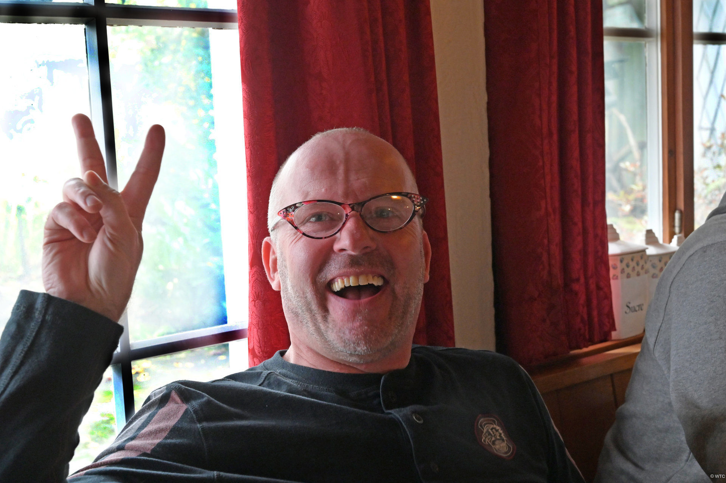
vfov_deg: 27.5
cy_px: 242
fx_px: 987
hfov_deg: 40.4
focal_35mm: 49
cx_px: 363
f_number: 9
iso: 3600
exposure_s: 1/50
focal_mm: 49
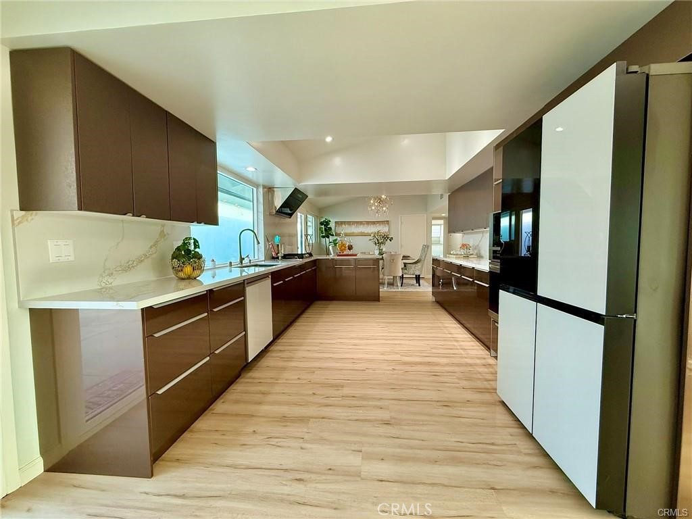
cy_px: 260
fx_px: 280
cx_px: 346
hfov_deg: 102.1
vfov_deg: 85.7
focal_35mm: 14
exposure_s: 1/120
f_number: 2.2
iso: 200
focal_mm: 2.22
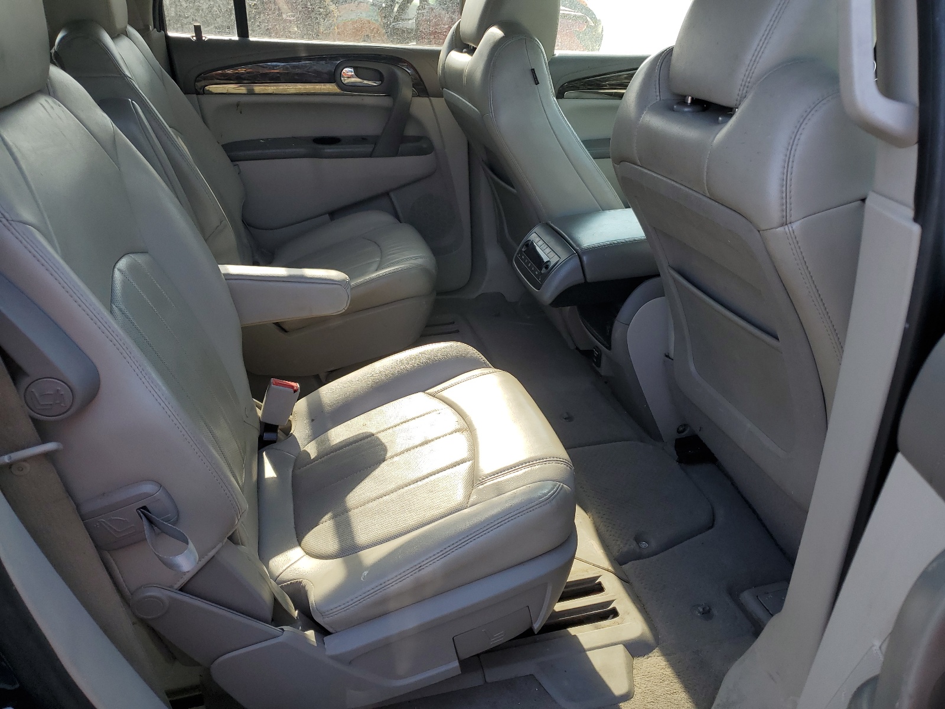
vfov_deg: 53.1
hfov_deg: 67.3
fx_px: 710
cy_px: 354
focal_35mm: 26
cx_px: 472
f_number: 1.5
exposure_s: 1/323
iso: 50
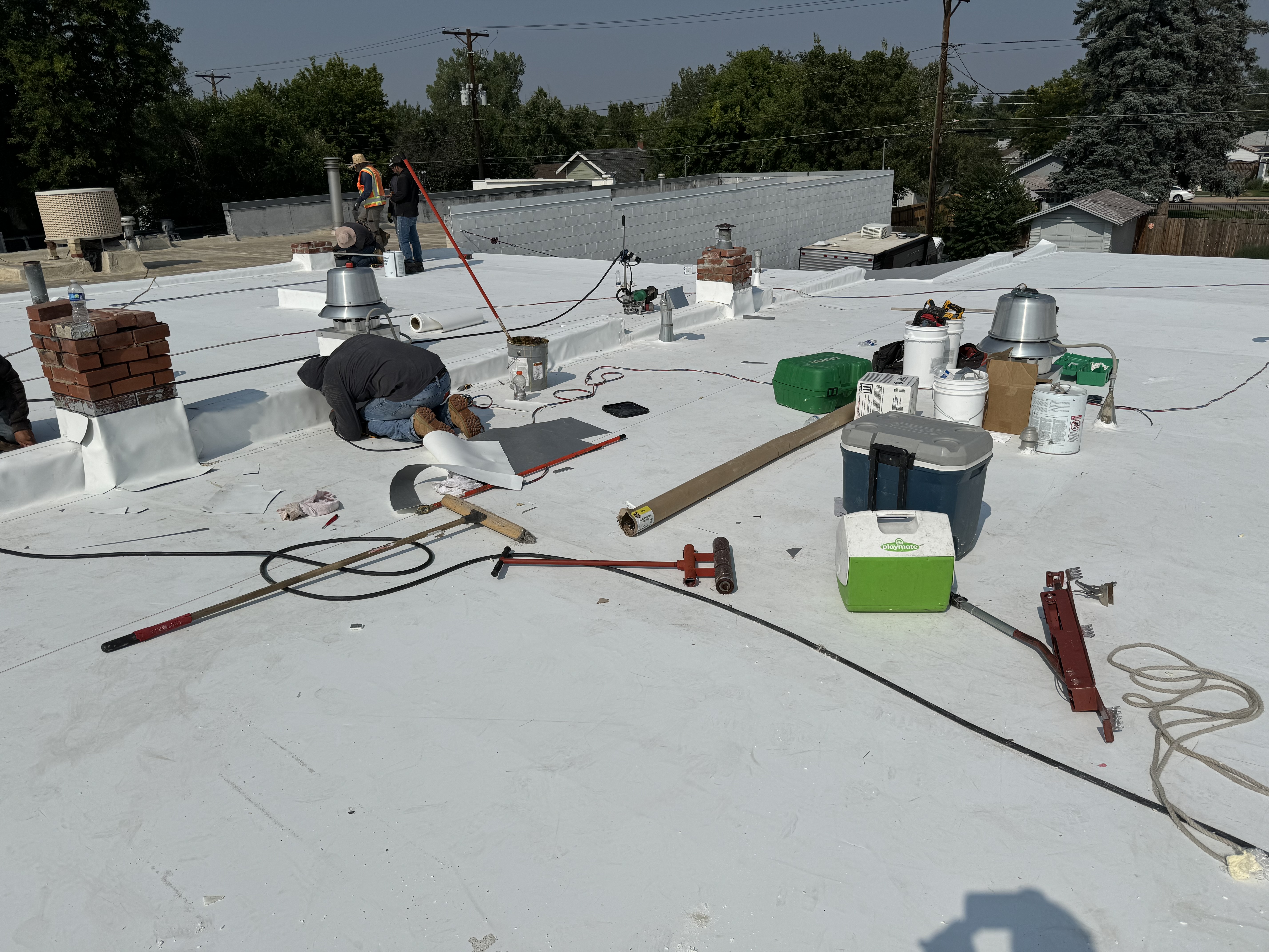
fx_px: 880
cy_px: 476
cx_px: 634
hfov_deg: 71.6
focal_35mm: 24
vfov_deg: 56.8
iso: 80
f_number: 1.78
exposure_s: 1/20000
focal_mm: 6.76
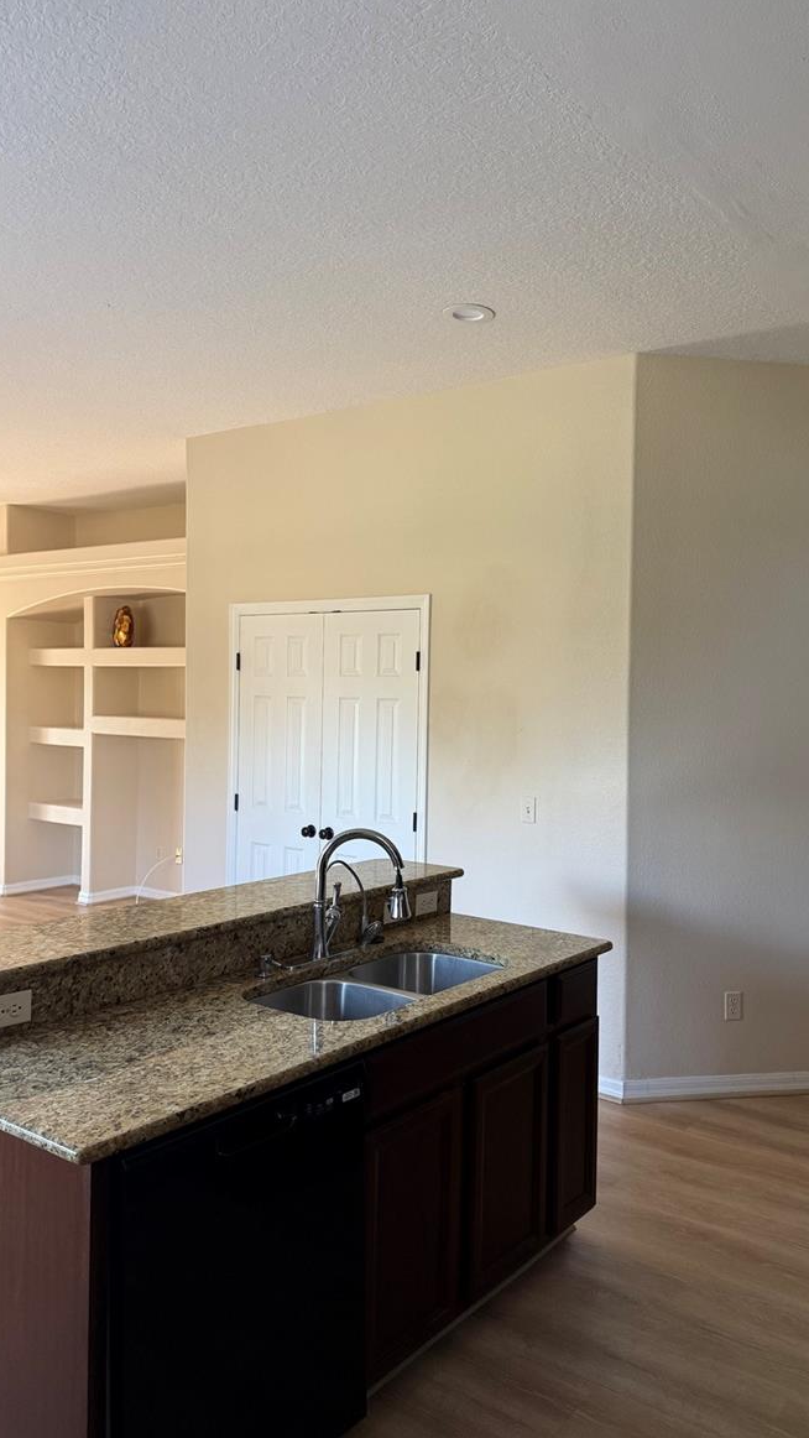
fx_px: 1029
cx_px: 445
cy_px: 717
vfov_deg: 69.9
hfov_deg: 42.9
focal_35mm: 27
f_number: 1.78
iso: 200
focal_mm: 6.76
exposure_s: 1/119
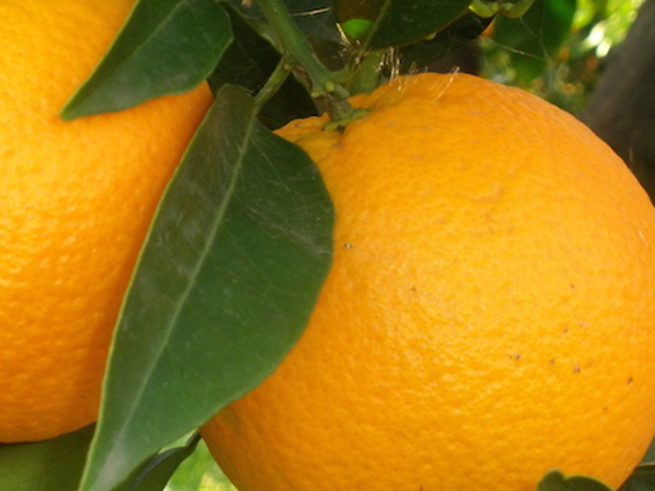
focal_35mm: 112
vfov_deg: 13.2
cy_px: 291
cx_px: 176
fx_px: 2120
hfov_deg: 17.5
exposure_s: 1/60
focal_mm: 11.2
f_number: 4.6
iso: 160
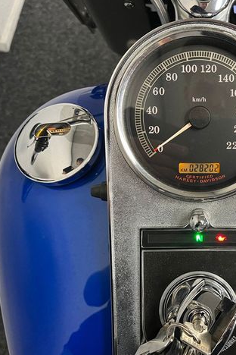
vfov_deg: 51.9
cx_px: 208
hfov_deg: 34.2
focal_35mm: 37
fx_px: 364
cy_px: 179
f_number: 1.6
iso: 125
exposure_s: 1/50
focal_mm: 5.1
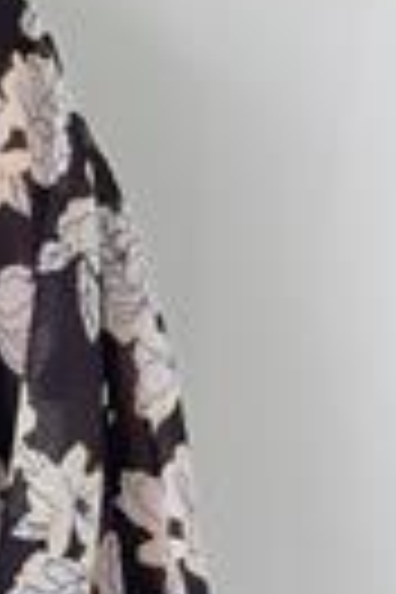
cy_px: 272
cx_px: -382
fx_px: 3333
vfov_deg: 10.2
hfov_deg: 6.6
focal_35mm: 202
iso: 100
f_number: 1.78
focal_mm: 6.76
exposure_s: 1/118
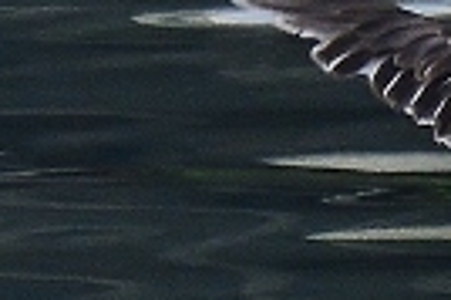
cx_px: 818
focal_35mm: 2001
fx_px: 25037
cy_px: 115
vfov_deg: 0.7
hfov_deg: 1.0
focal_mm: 270
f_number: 5.6
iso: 400
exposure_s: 1/1600
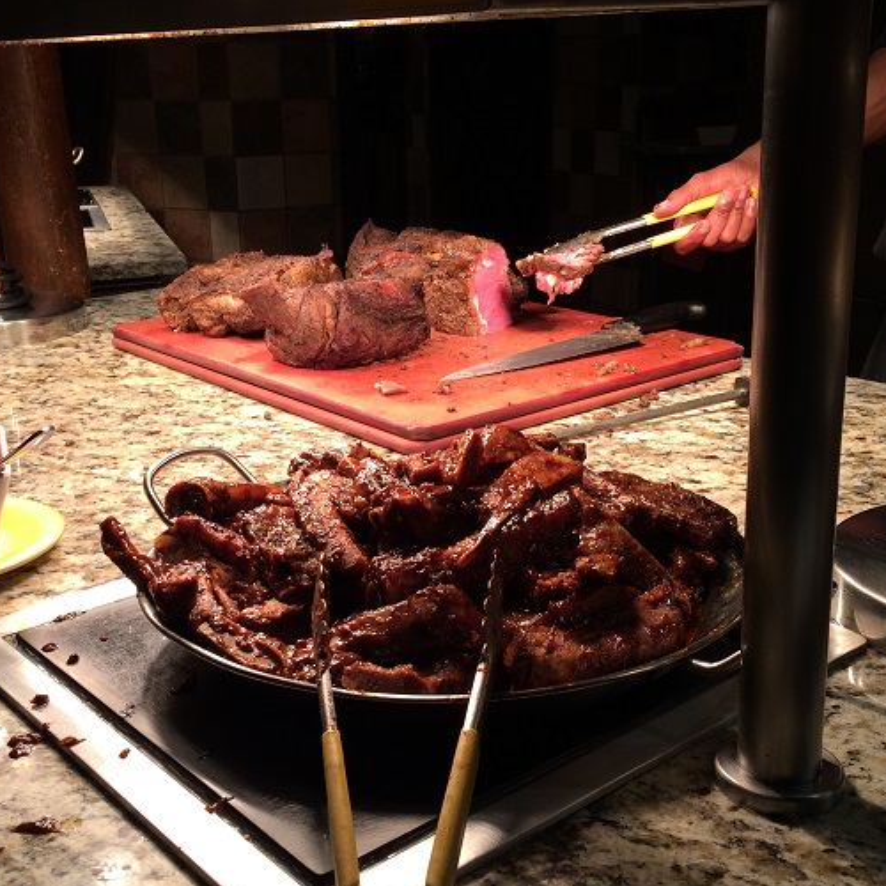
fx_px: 1187
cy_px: 501
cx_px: 425
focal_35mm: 41
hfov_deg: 40.9
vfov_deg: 40.8
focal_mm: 4.15
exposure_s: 1/60
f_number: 2.2
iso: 50
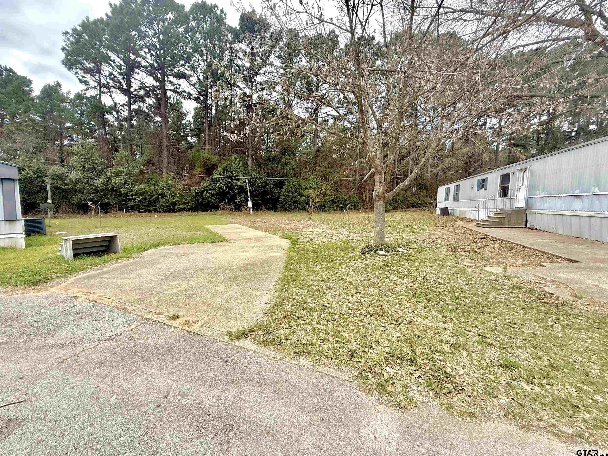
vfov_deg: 85.7
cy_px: 228
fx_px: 246
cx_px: 304
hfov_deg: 102.1
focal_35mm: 14
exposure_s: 1/613
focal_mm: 2.22
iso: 50
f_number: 2.2
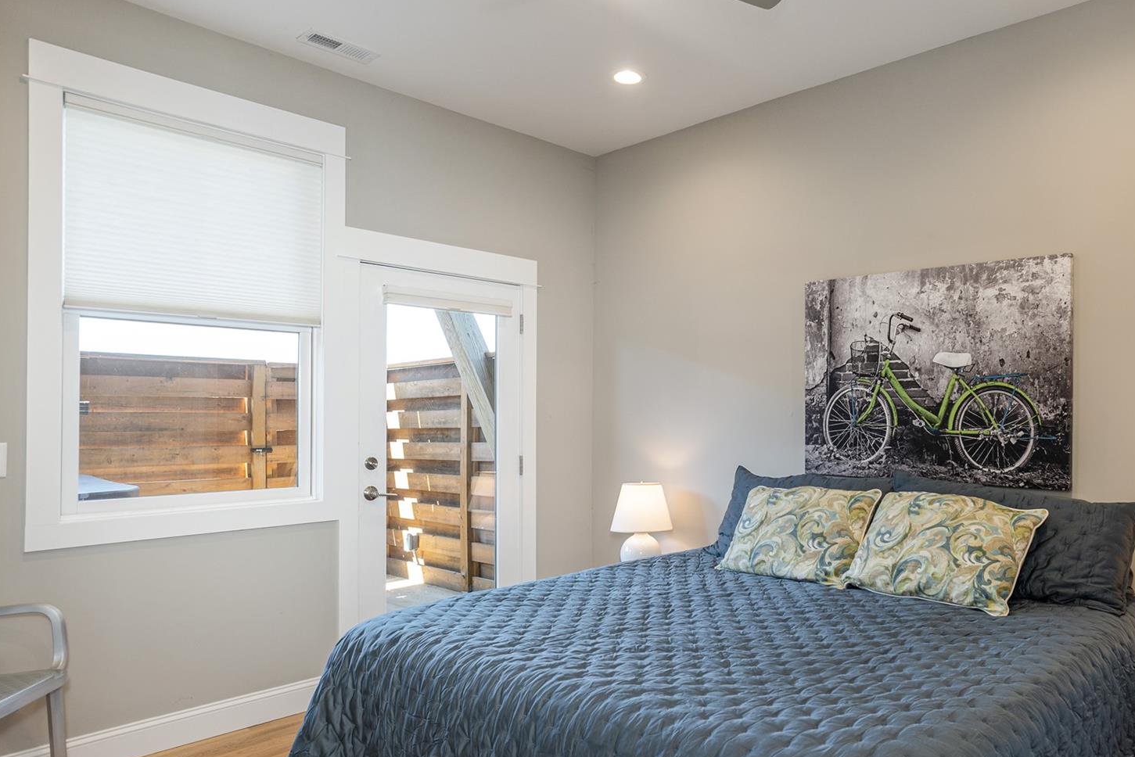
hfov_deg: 72.5
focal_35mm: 24
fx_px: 757
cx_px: 708
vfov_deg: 53.0
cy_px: 419
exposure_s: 1/40
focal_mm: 17
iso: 320
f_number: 7.1
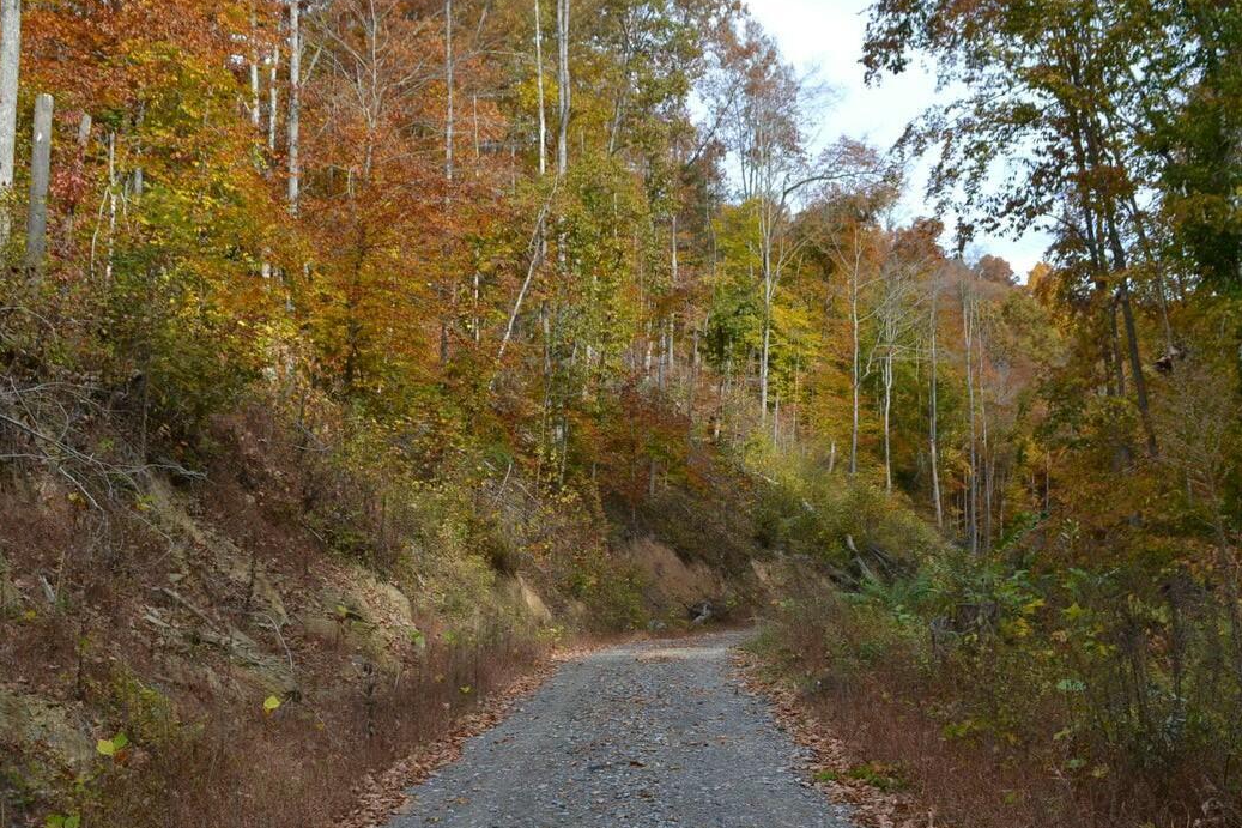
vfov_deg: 33.2
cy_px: 510
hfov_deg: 48.5
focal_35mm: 40
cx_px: 611
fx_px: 1380
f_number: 5.6
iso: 100
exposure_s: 1/125
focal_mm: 18
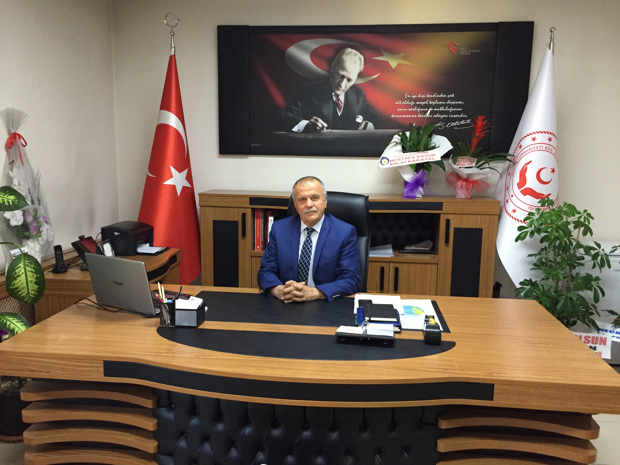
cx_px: 310
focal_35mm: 29
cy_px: 232
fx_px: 519
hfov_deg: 61.7
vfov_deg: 48.2
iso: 250
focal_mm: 4.15
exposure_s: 1/25
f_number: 2.2
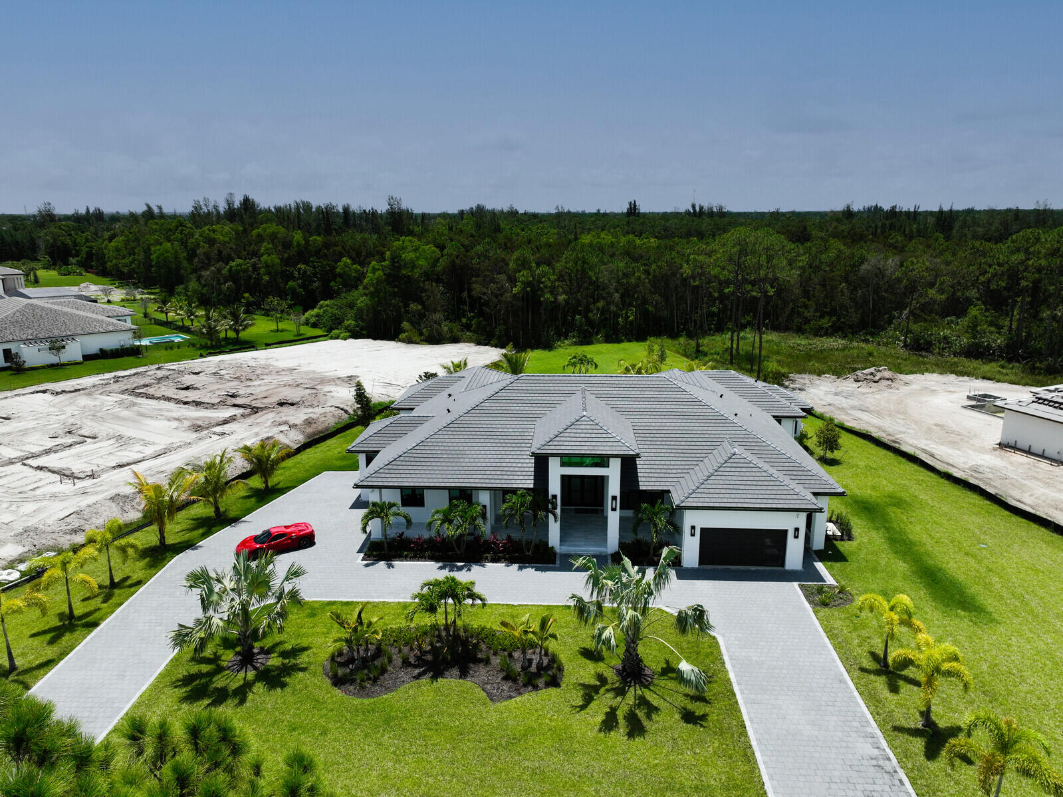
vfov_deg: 56.8
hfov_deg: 71.6
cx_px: 532
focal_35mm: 24
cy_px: 398
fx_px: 737
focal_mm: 12.29
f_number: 2.8
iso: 100
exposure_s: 1/1250
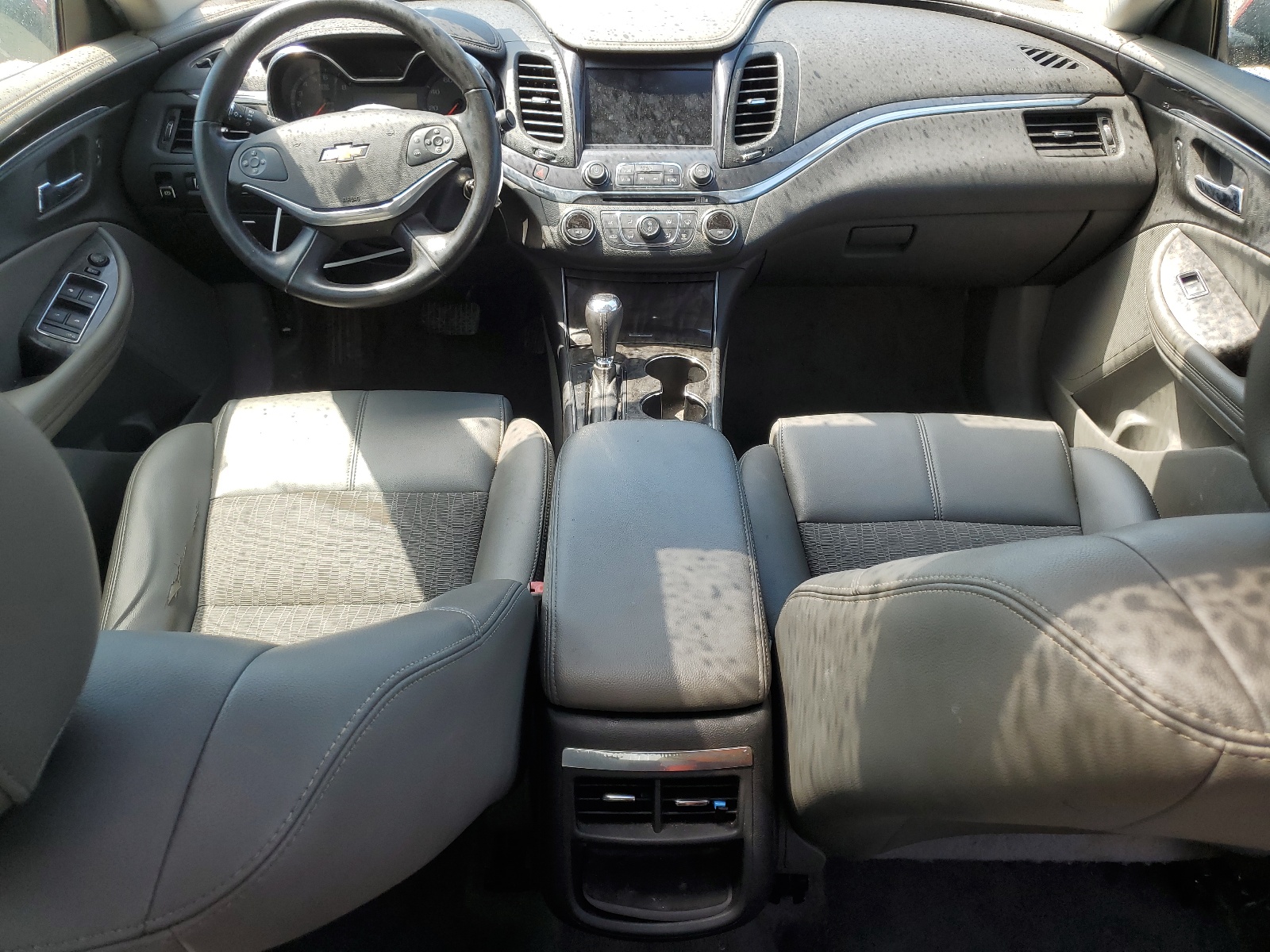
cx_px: 635
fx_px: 954
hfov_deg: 67.3
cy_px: 476
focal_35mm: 26
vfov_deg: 53.1
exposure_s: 1/400
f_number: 1.5
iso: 50
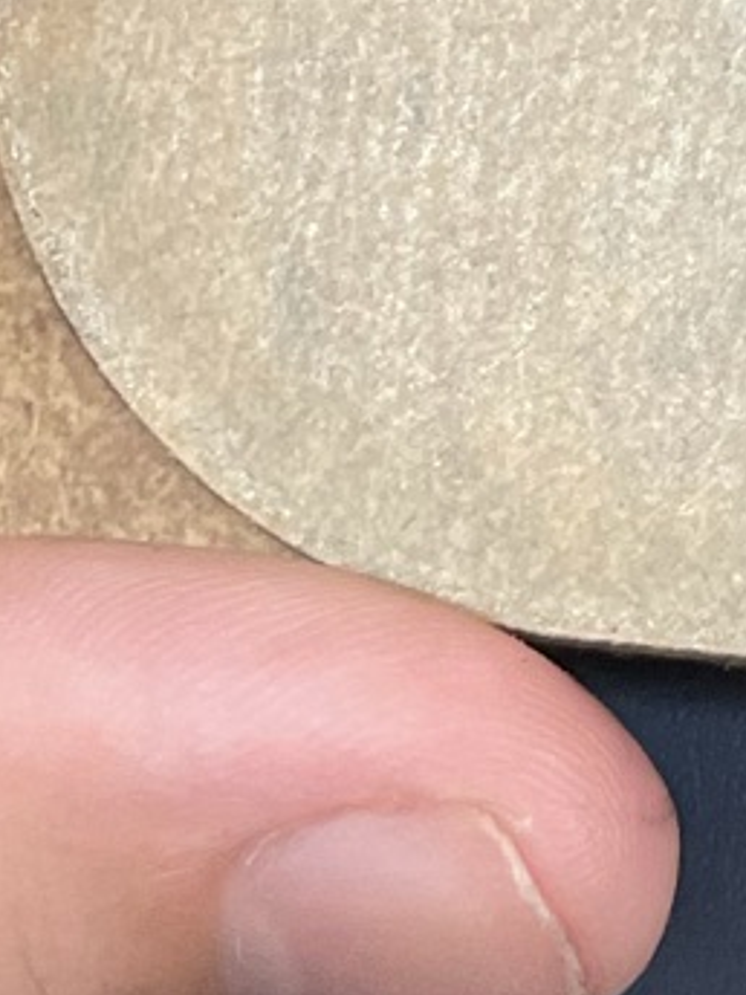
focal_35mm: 155
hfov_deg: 8.4
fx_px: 4454
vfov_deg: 11.8
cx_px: 2059
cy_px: -752
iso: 125
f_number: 1.6
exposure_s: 1/100
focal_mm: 4.2
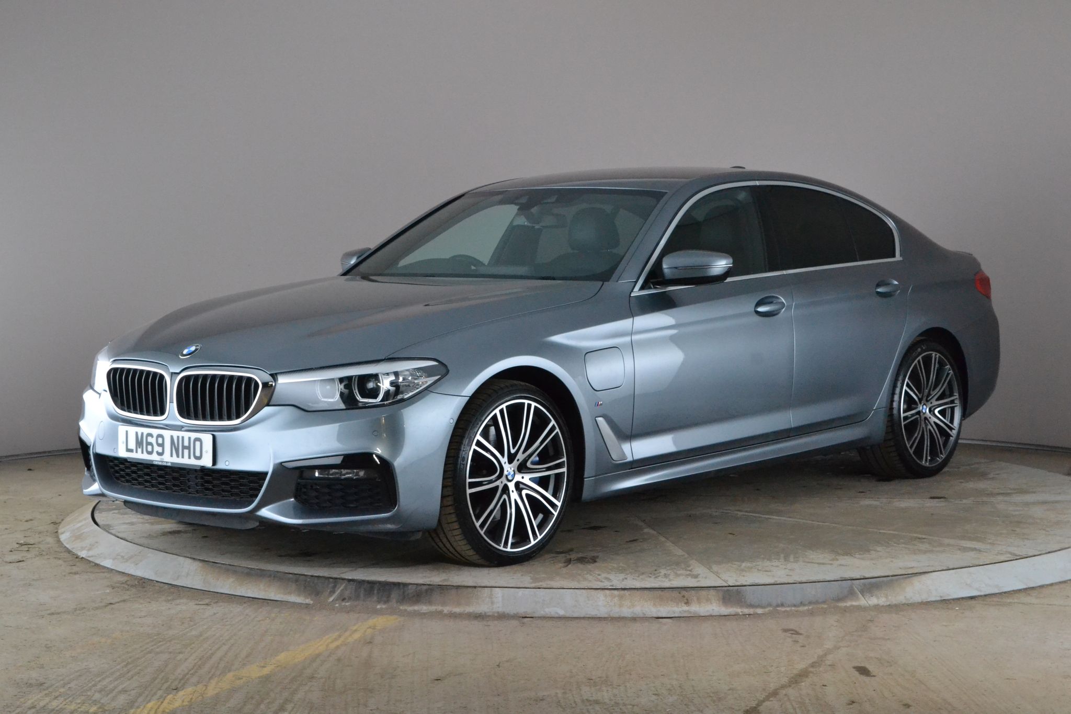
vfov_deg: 20.6
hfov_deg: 30.5
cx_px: 536
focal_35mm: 66
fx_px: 1963
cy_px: 357
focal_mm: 44
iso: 3200
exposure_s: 1/50
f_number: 11
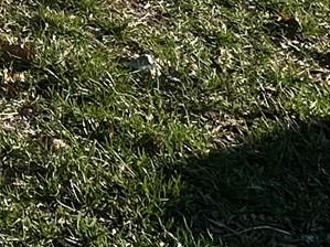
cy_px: -335
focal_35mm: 96
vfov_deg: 12.4
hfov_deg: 16.3
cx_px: -310
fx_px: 915
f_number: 2.2
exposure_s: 1/1689
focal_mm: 2.22
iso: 50
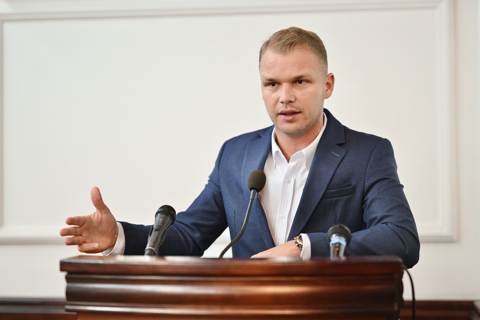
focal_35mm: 85
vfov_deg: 16.1
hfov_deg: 23.9
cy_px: 160
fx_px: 1133
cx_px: 240
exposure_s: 1/125
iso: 1250
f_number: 1.8
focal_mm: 85
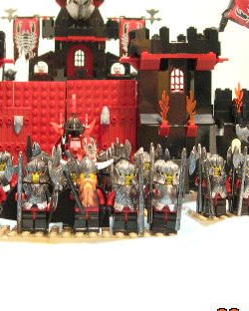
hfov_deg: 20.0
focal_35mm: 76
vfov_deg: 25.0
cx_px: 59
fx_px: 699
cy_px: 128
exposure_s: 1/1.6
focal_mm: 7.8
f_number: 2.8
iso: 200
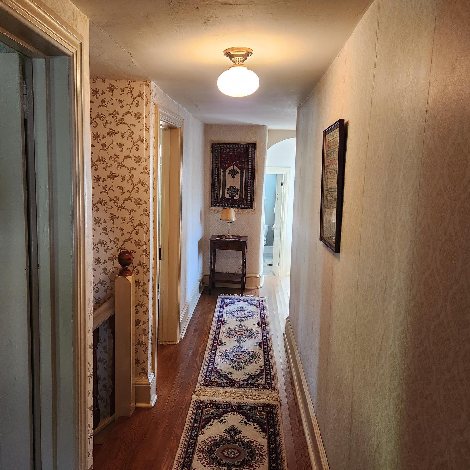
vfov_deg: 57.3
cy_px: 237
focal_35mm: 28
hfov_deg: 57.2
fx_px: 430
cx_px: 216
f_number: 1.8
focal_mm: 5.4
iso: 640
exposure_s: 1/120
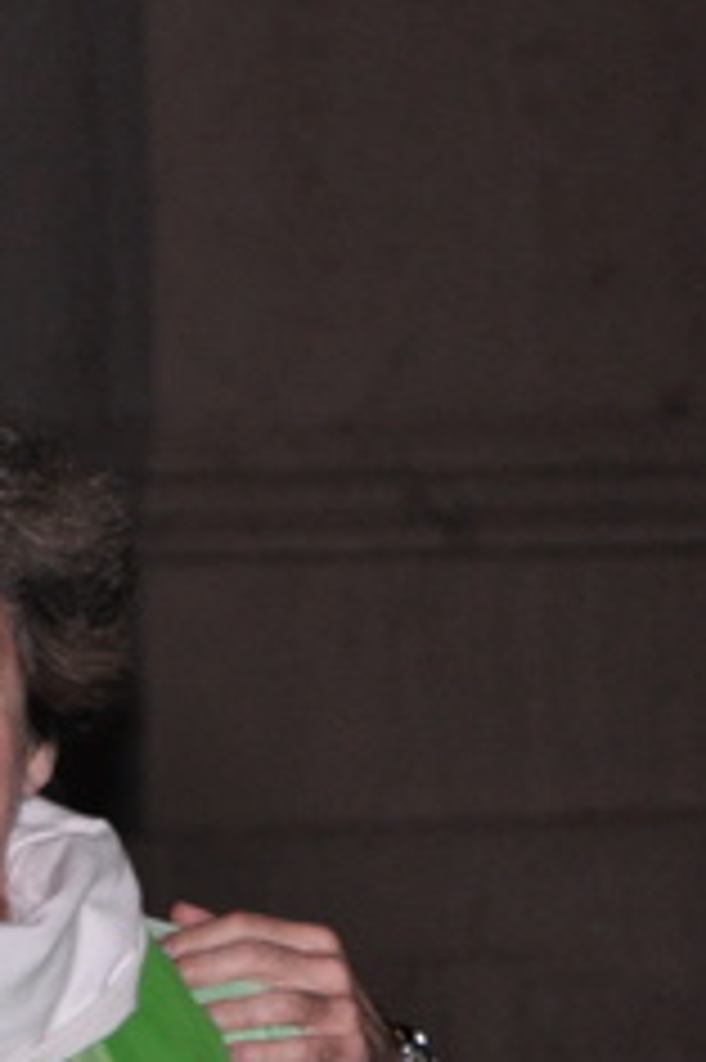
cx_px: 225
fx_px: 12431
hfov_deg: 3.3
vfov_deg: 4.9
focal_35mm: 422
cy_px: 824
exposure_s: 1/30
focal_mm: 92
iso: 800
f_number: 5.6
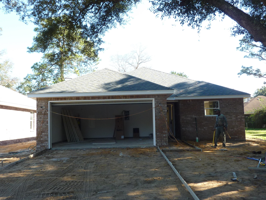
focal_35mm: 35
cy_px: 100
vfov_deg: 40.7
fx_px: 269
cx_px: 133
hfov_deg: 52.6
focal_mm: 4.1
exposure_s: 1/125
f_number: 3.5
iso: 80
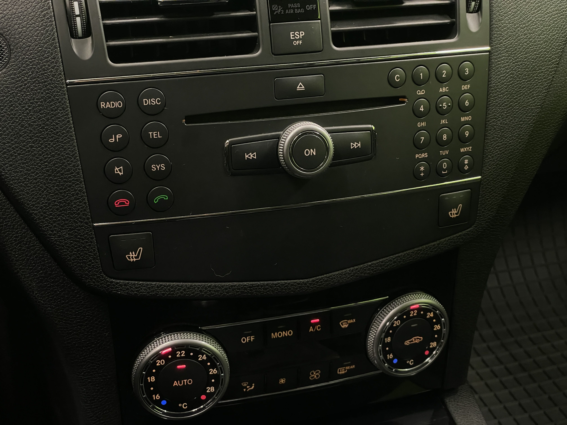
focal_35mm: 52
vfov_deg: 28.0
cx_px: 284
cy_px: 212
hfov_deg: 36.8
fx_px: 852
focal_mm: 6
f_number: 2
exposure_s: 1/50
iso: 800
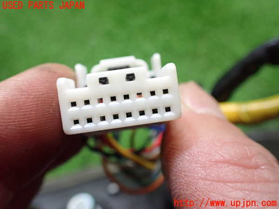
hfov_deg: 60.0
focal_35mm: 30
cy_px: 104
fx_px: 242
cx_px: 140
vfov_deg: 46.8
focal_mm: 5.4
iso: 800
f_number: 2.3
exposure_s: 1/100
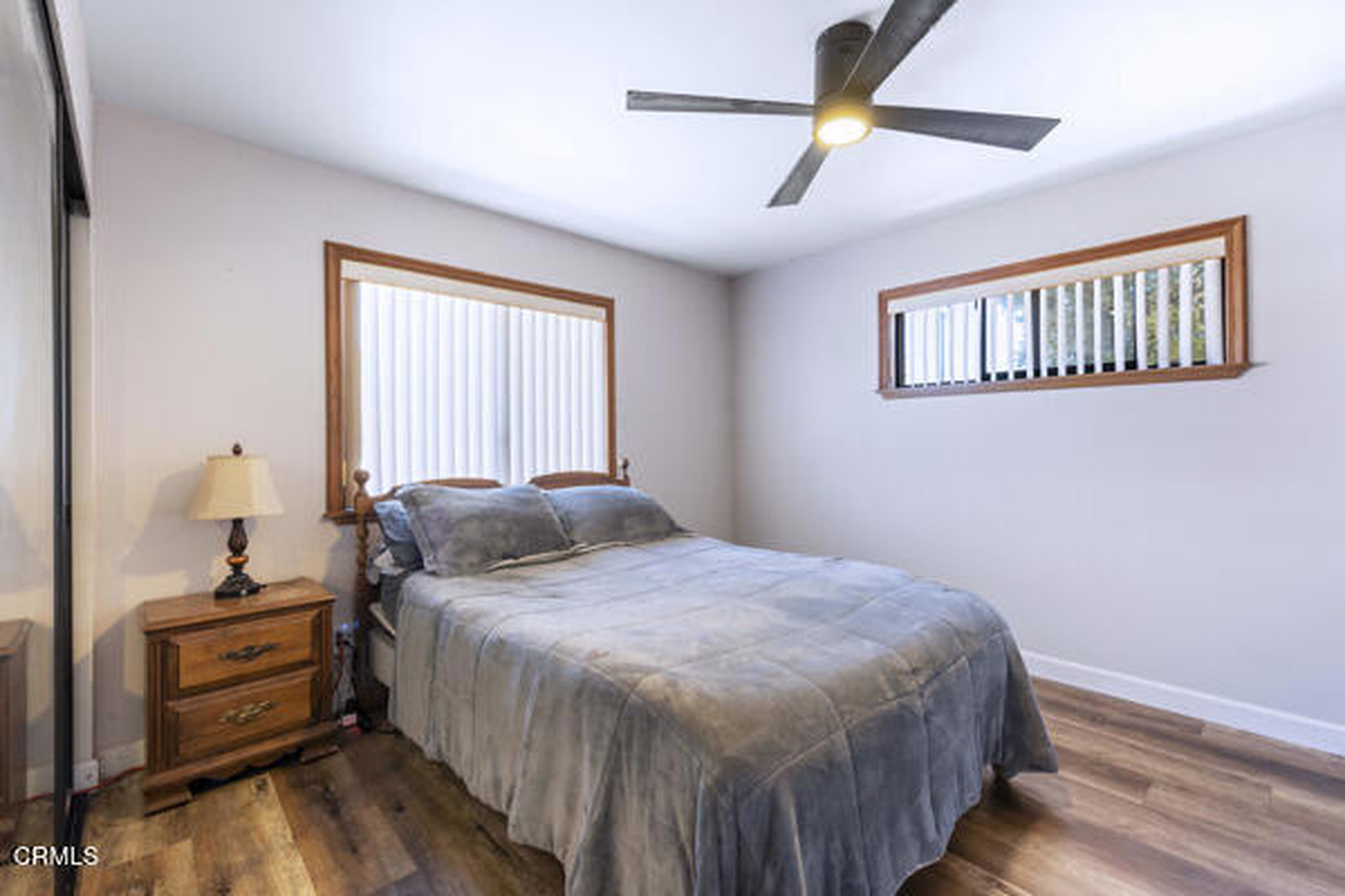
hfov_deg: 96.7
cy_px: 448
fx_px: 598
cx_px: 672
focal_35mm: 16
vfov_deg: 73.7
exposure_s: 1/4
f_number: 9.5
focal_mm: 16
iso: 400
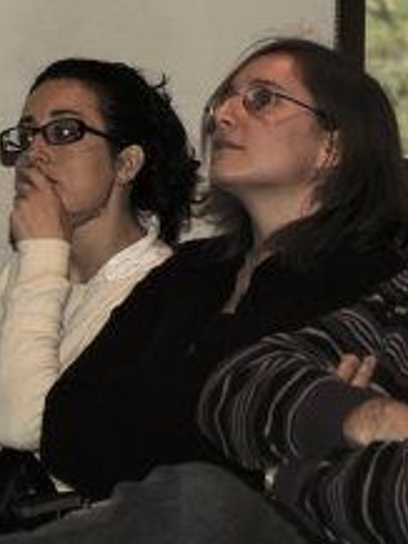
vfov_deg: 7.2
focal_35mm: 274
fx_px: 4305
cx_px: 205
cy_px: 238
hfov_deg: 5.4
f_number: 5.3
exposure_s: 1/60
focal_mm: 75
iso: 100
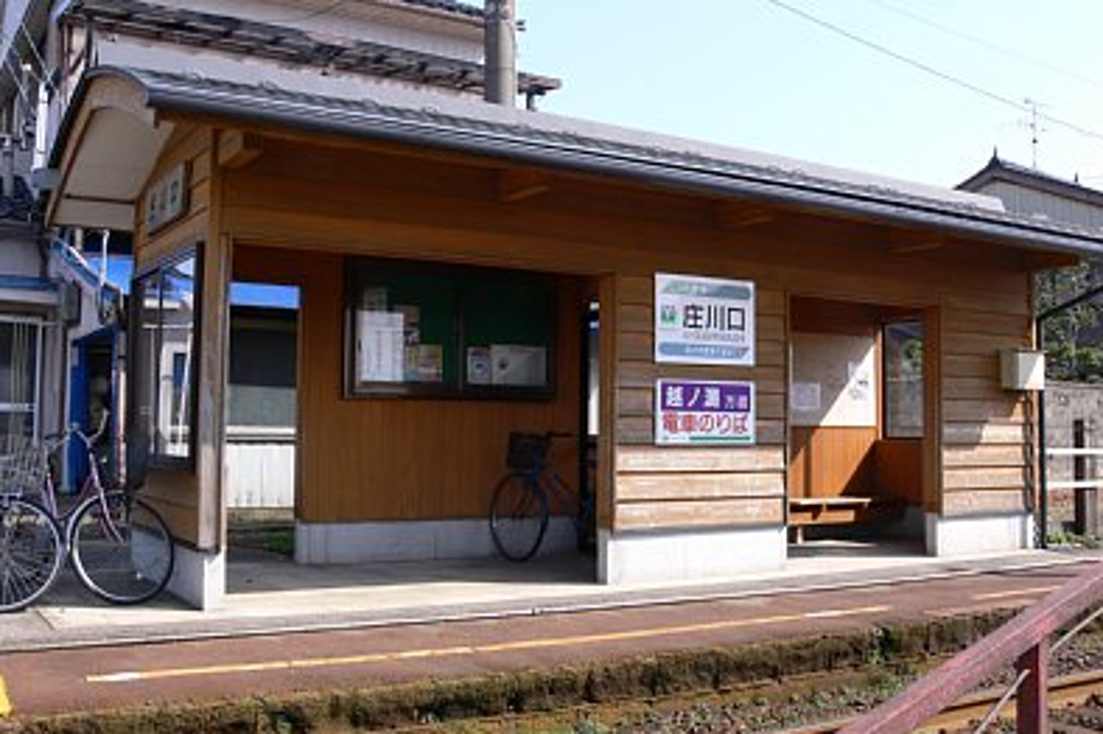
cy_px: 353
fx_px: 1133
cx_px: 554
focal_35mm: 37
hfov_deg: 51.9
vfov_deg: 35.9
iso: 80
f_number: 5.6
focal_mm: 7.4
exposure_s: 1/160
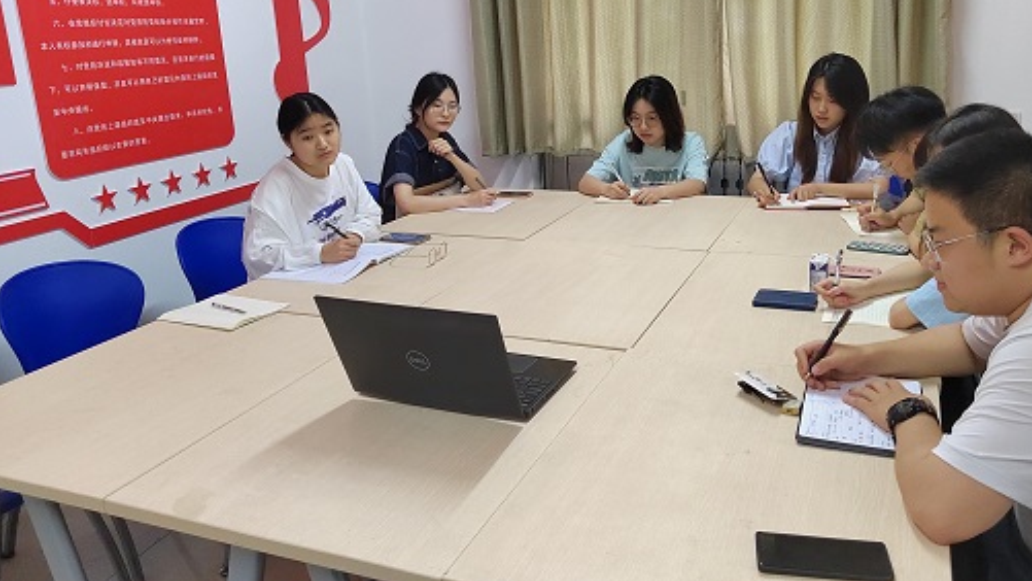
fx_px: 821
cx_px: 548
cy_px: 218
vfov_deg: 38.7
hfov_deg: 64.2
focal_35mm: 30
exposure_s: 1/50
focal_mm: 5.52
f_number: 1.9
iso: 2603
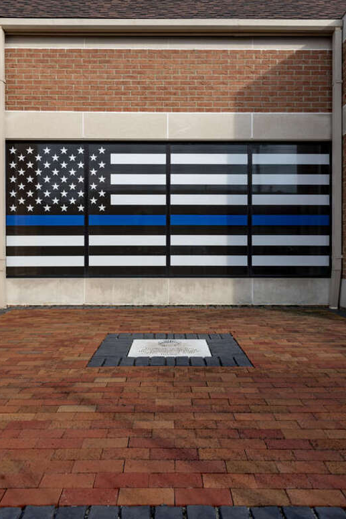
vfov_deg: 58.7
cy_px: 252
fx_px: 461
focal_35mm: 32
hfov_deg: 41.1
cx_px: 171
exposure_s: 1/160
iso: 100
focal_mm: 31
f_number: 7.1
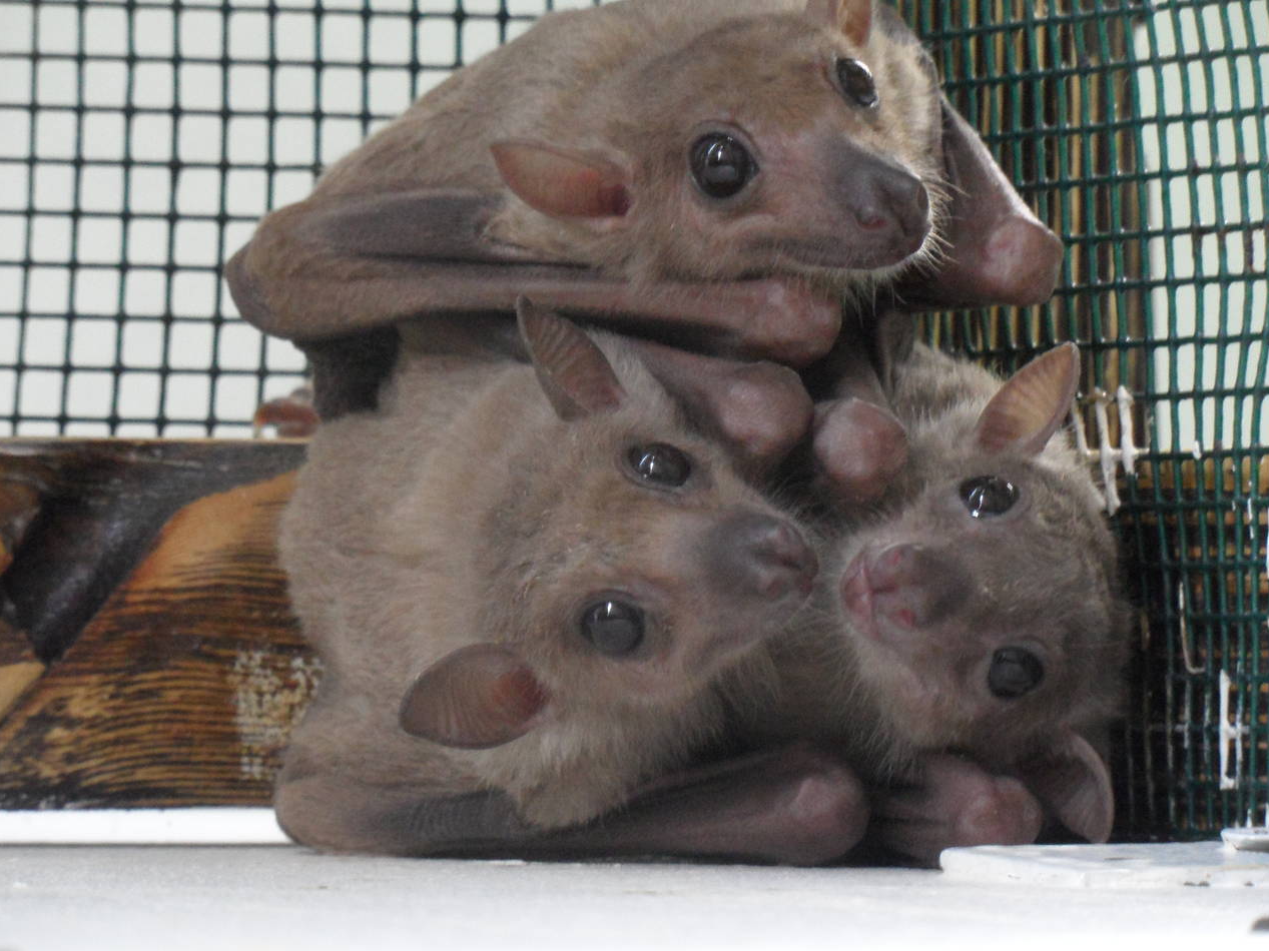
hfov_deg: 6.5
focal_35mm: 303
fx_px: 11107
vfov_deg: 4.9
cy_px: 456
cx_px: 638
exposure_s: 1/10
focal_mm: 39.5
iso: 400
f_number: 5
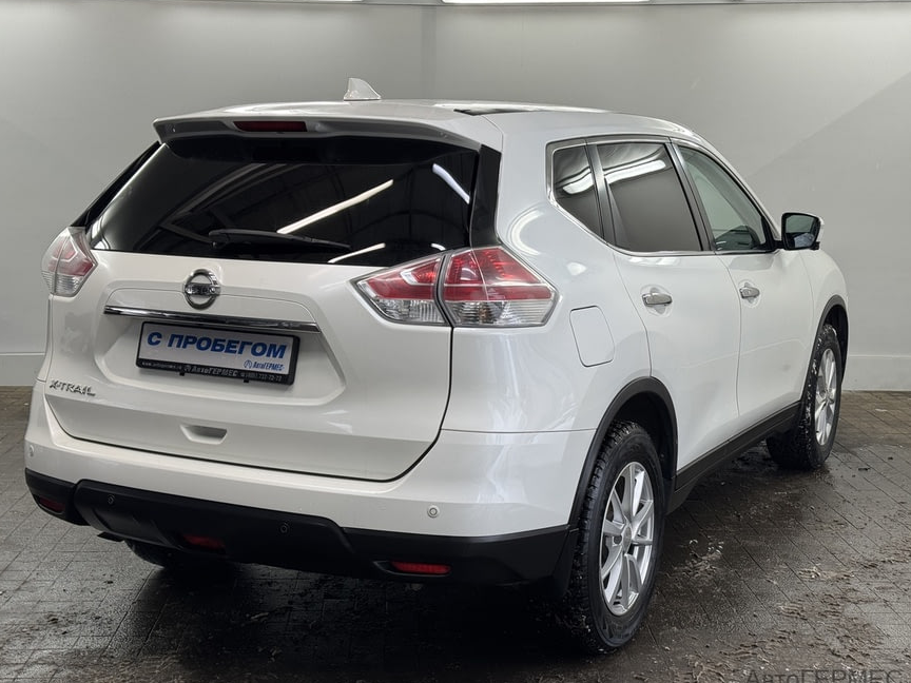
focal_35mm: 50
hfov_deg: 38.2
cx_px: 439
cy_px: 344
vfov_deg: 29.1
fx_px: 1316
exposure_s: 1/133
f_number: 1.78
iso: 50
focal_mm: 6.76
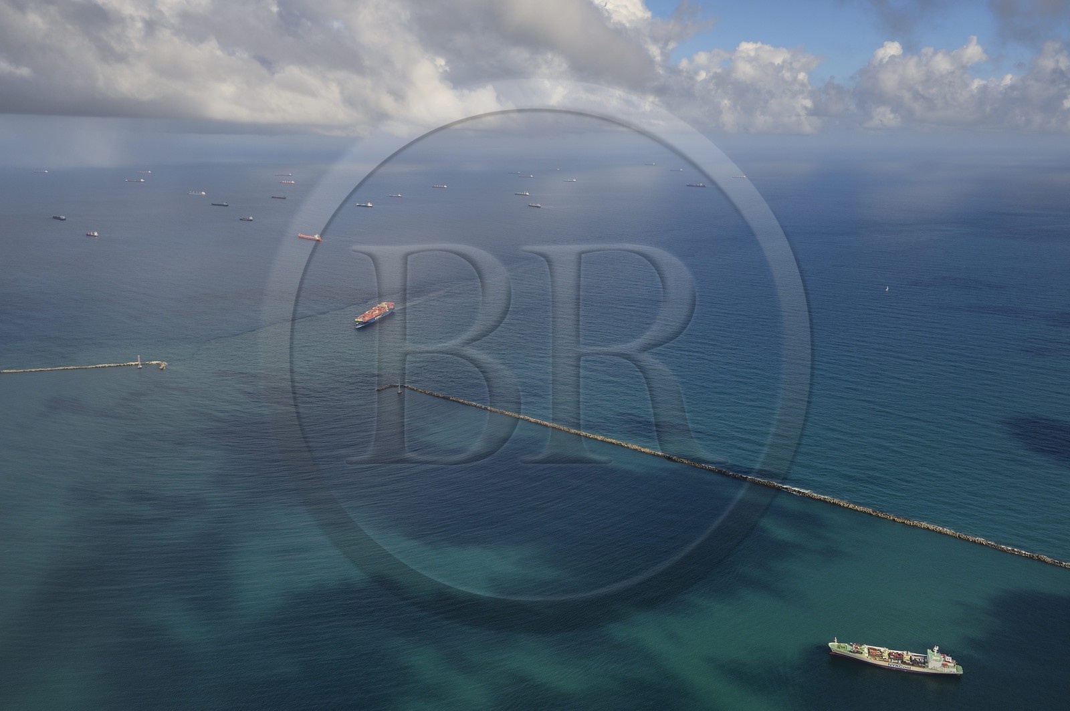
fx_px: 861
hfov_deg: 63.7
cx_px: 535
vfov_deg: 44.9
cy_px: 356
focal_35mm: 29
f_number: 9
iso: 200
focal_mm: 29
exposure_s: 1/800
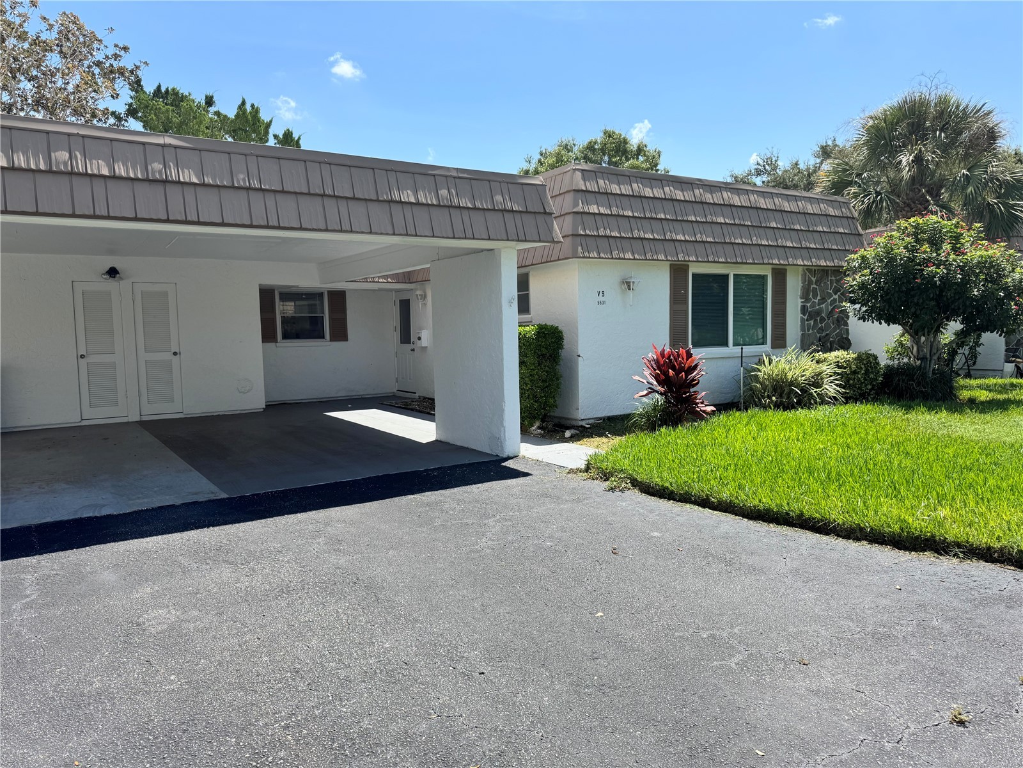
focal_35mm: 24
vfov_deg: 56.8
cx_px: 512
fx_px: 709
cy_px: 384
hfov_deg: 71.6
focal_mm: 6.76
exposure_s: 1/2959
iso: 80
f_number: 1.78
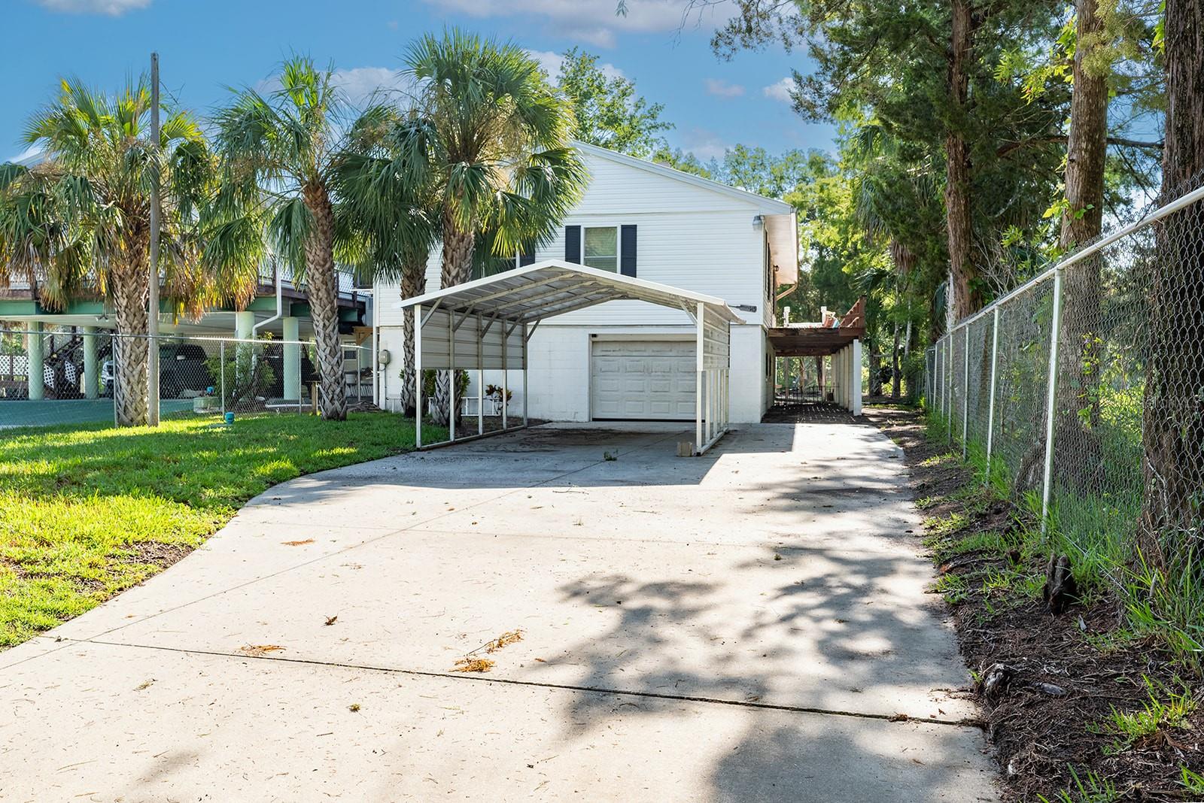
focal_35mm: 27
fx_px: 903
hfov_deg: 67.4
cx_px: 602
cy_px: 402
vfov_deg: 48.0
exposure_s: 1/1000
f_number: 8
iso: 320
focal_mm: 27
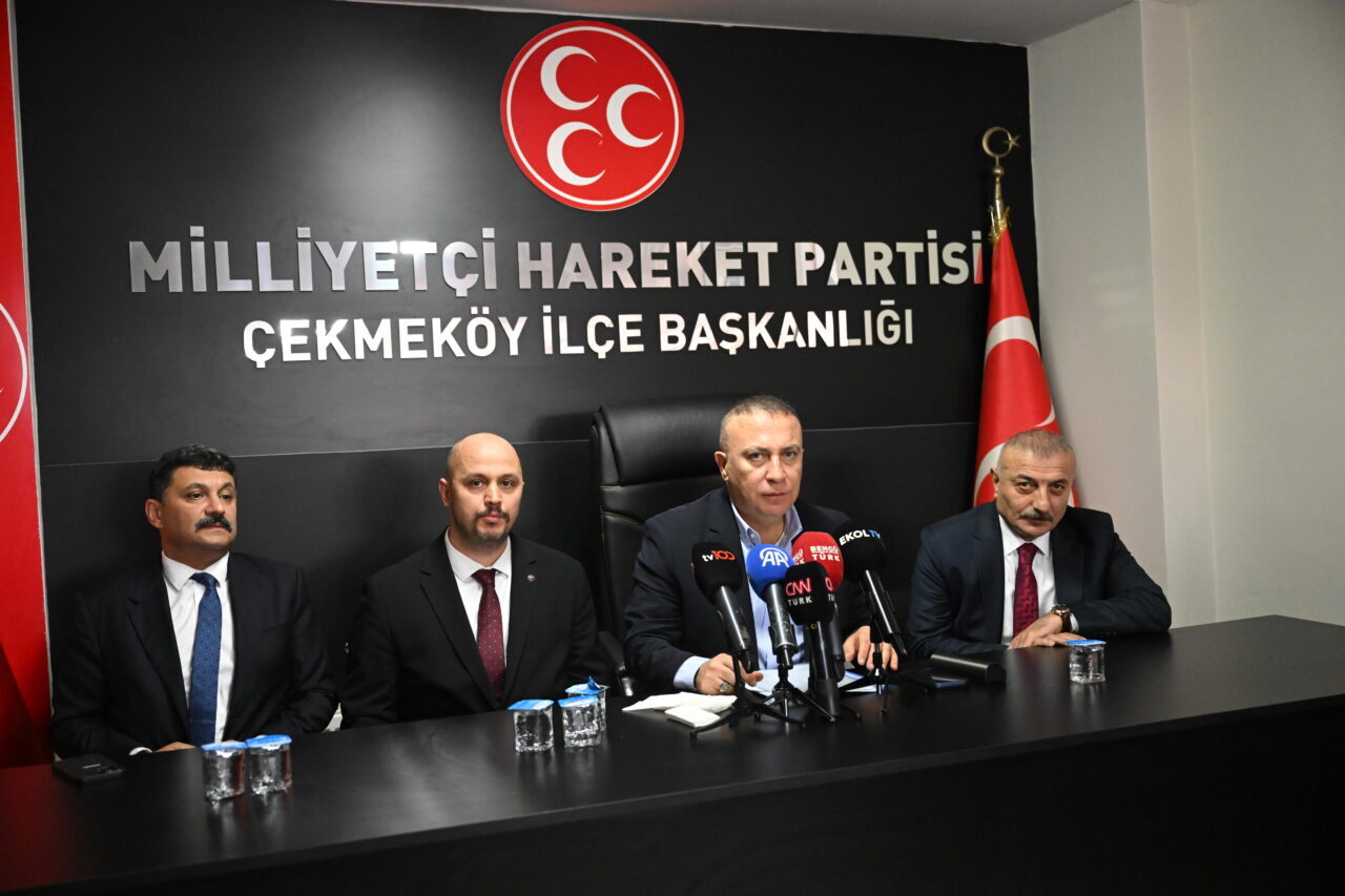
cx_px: 672
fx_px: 1289
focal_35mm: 34
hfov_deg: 55.1
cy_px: 448
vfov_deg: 38.4
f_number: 2.8
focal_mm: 34.5
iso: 7200
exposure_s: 1/500
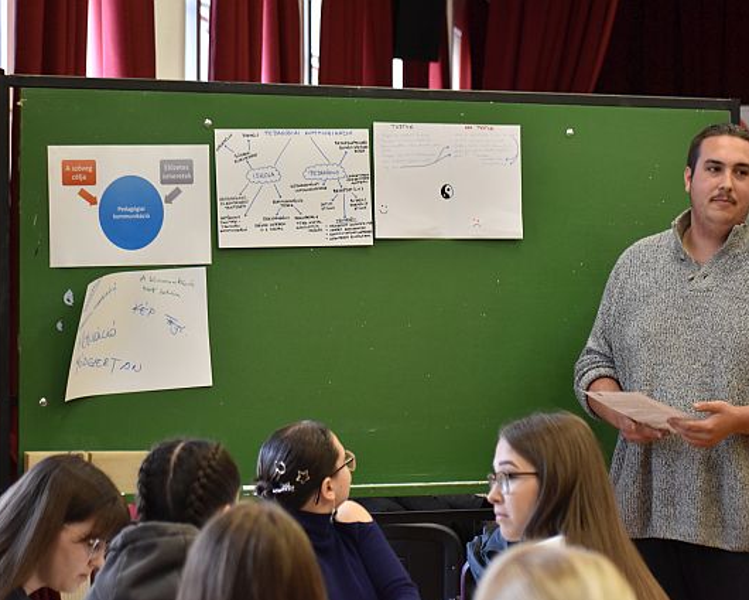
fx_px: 2638
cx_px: 434
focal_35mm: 119
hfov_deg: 16.2
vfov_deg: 13.0
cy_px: 301
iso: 1100
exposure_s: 1/125
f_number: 4.5
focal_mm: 70
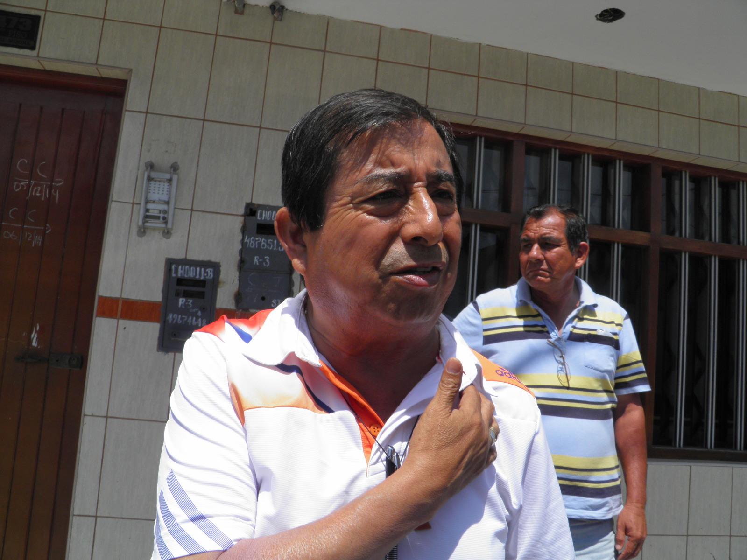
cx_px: 374
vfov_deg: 49.7
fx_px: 604
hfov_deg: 63.4
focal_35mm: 28
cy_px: 280
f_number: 5.7
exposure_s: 1/400
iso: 50
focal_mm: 4.9
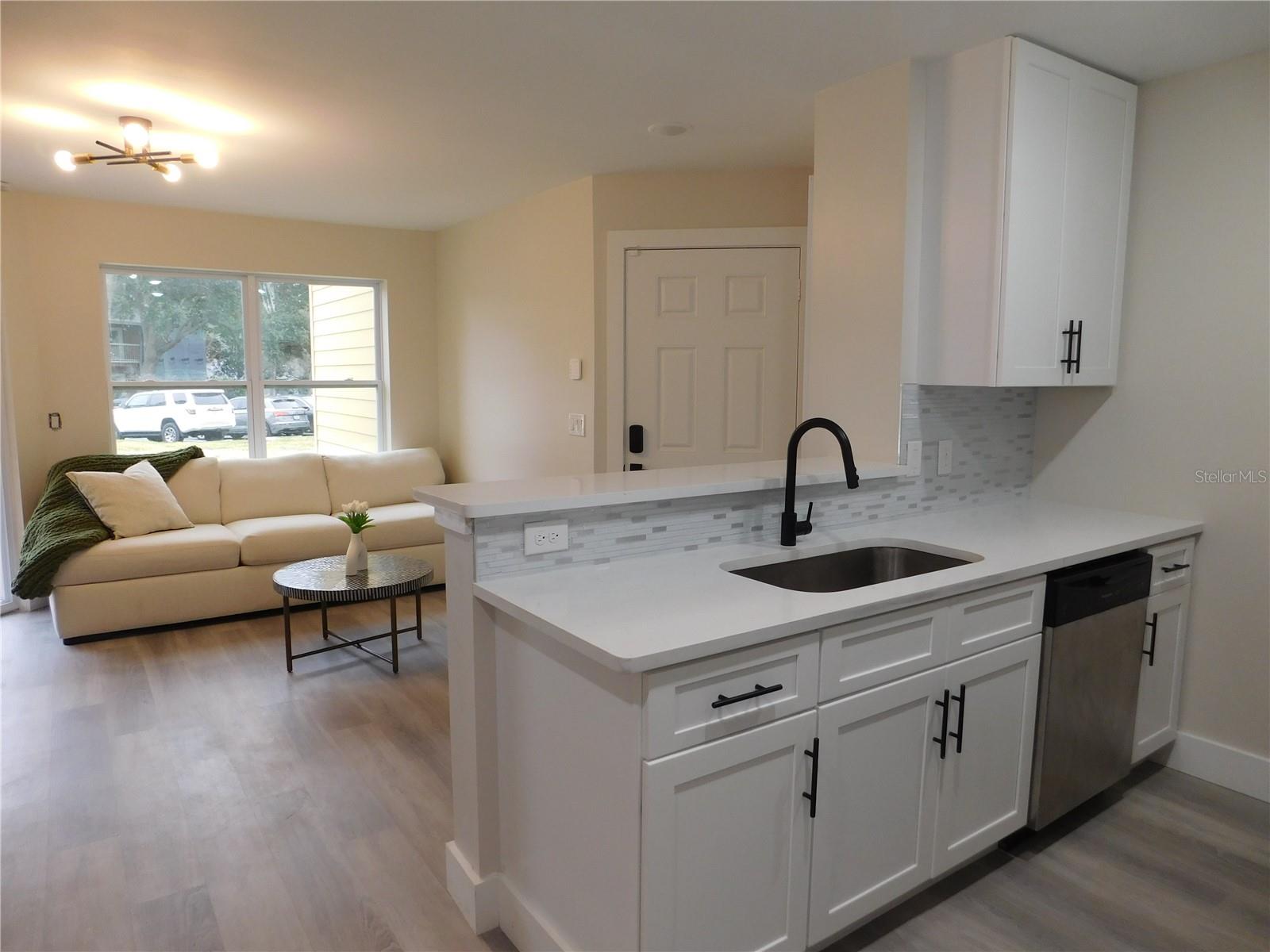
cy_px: 476
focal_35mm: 23
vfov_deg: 58.9
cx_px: 635
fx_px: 844
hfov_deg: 73.9
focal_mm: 4
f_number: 3
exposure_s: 1/40
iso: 125
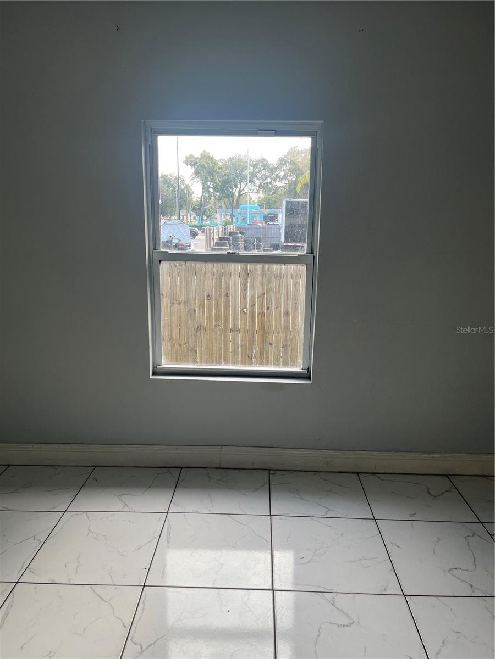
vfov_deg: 67.3
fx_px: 496
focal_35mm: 26
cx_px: 248
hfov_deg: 53.1
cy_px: 330
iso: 32
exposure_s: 1/130
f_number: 1.6
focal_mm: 5.1
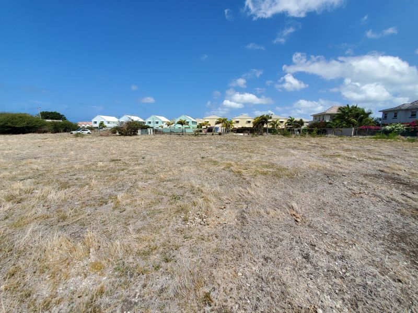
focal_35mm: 13
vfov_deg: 89.9
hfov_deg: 106.2
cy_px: 156
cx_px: 209
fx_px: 157
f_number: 2.2
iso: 50
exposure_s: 1/1262
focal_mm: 1.8
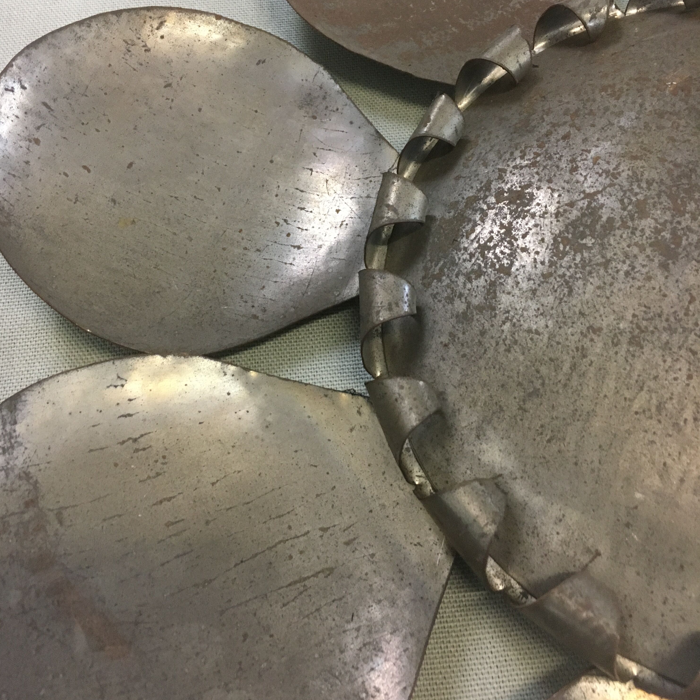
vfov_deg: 47.1
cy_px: 307
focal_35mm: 35
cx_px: 343
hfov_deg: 47.2
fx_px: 801
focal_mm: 4.15
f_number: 2.2
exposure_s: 1/33
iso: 200
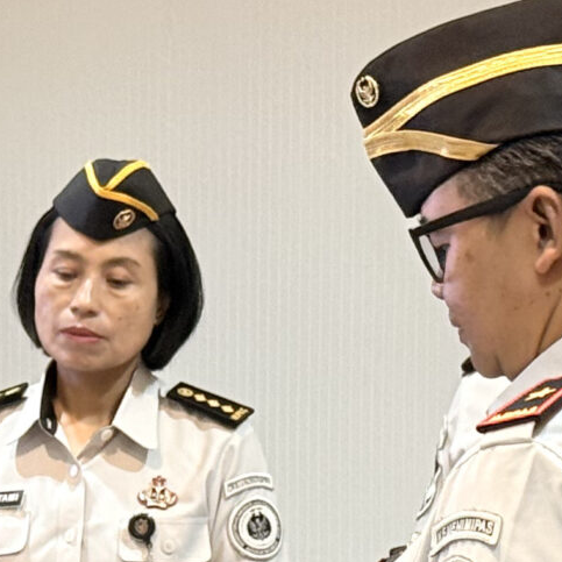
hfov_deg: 7.7
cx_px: -175
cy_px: 595
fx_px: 4133
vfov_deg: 7.7
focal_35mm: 225
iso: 200
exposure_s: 1/33
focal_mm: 6.76
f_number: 1.78
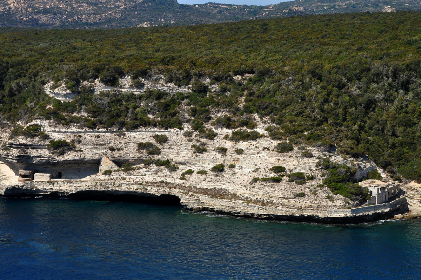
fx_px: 911
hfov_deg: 26.0
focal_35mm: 78
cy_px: 140
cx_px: 210
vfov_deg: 17.4
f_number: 11
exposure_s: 1/500
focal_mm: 52
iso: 400
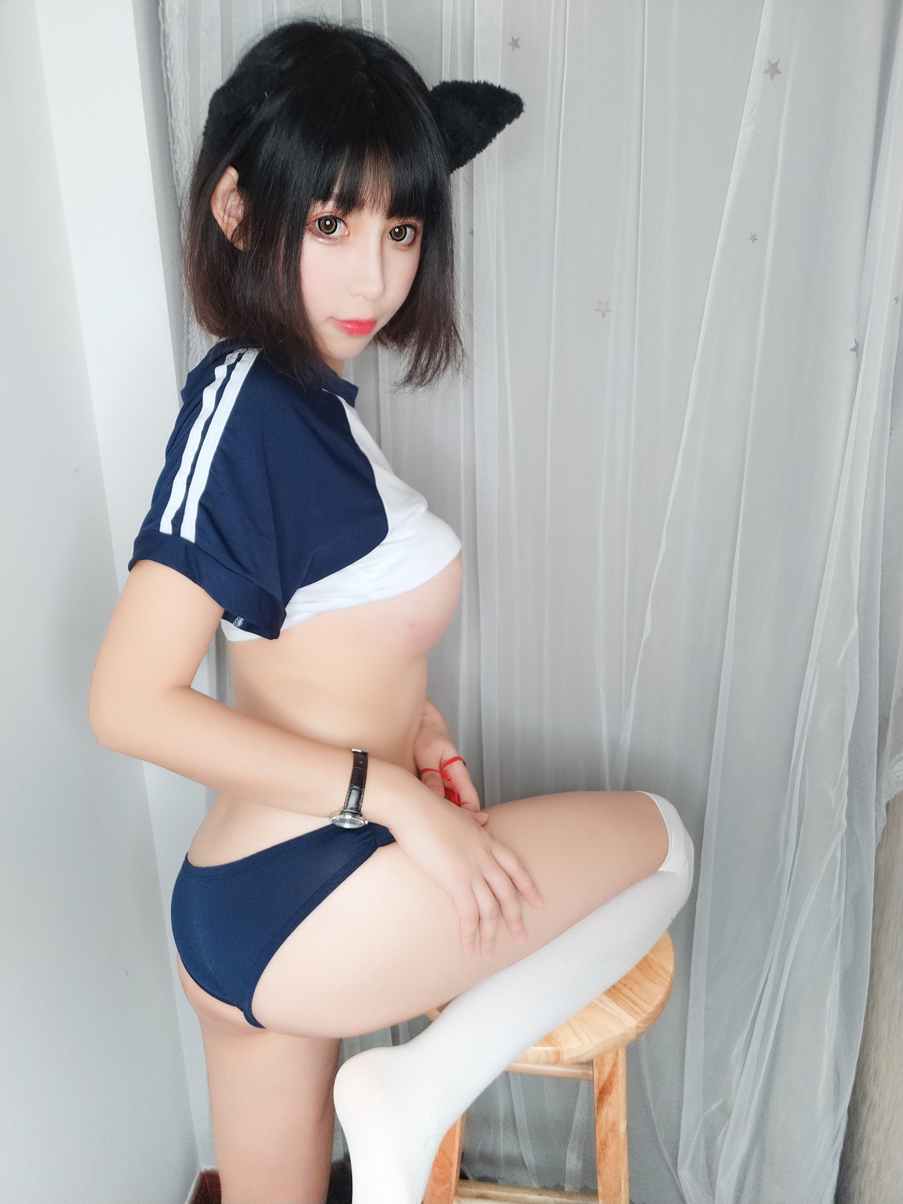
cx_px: 452
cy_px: 602
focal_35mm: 25
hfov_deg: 54.9
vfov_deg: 69.4
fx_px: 870
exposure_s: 1/50
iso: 64
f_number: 1.8
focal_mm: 4.36
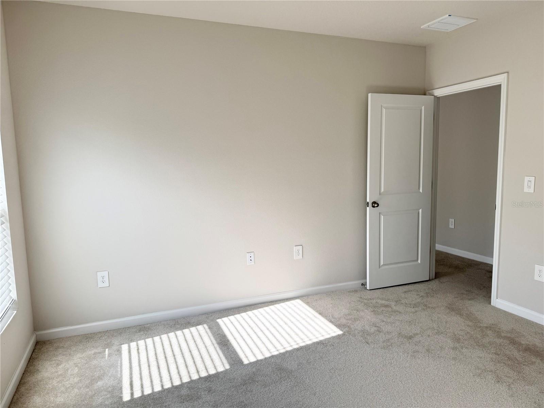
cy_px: 204
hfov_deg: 71.6
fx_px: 377
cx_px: 272
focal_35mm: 24
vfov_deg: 56.8
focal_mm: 6.76
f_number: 1.78
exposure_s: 1/739
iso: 80
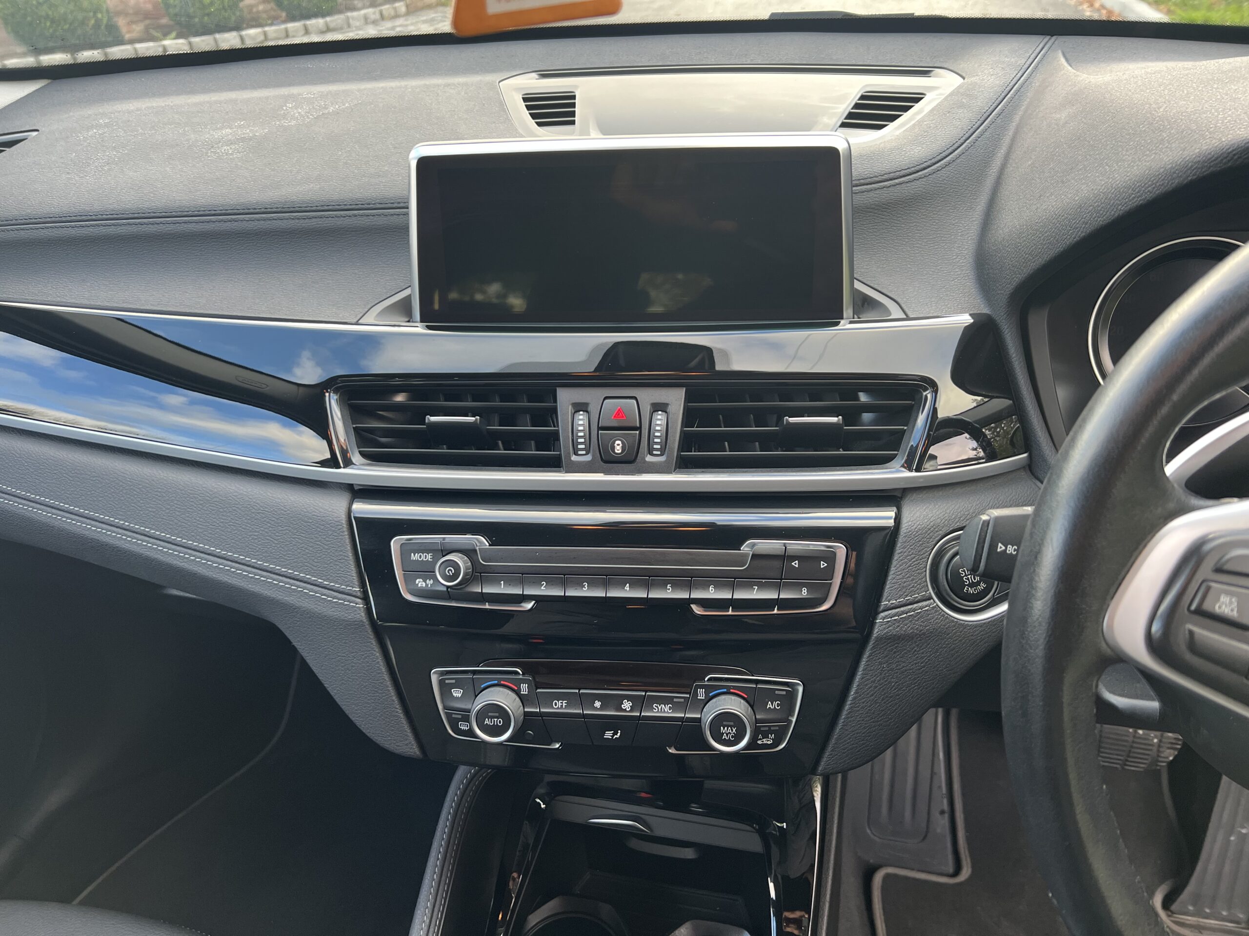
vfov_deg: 53.1
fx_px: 938
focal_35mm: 26
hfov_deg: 67.3
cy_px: 468
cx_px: 624
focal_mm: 5.7
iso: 100
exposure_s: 1/121
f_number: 1.5
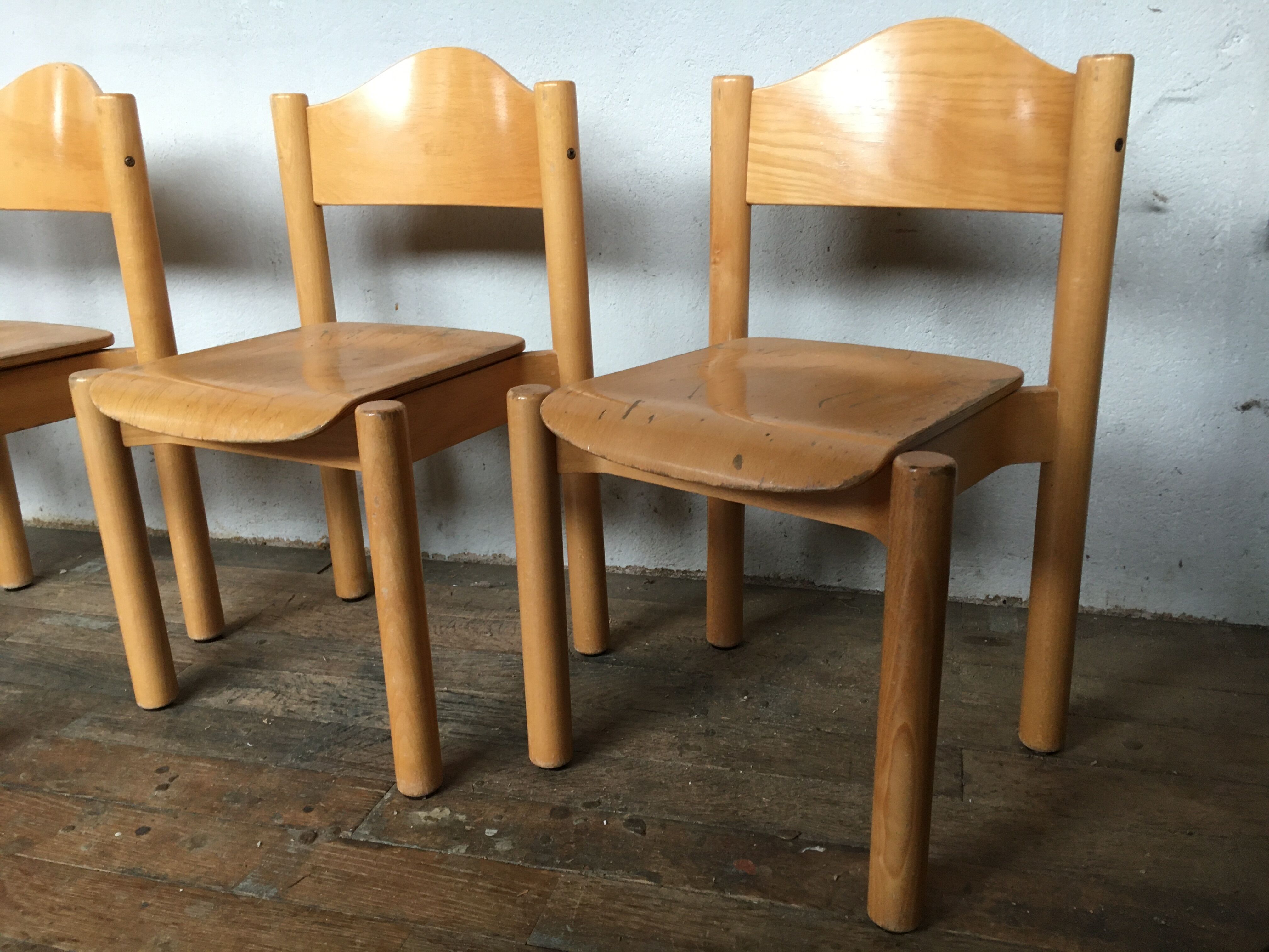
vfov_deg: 48.2
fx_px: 1063
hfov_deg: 61.7
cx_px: 634
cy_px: 476
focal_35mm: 29
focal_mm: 4.15
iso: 125
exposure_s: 1/33
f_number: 2.2
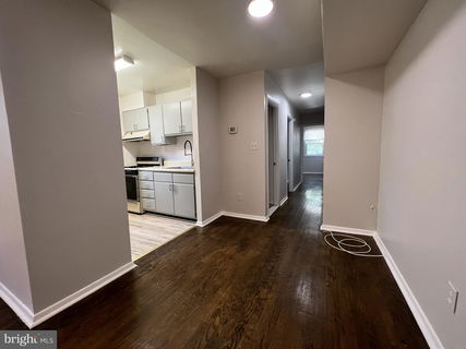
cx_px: 233
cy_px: 174
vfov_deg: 89.9
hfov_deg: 106.2
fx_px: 175
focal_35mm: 13
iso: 250
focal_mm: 1.57
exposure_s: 1/120
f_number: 1.8
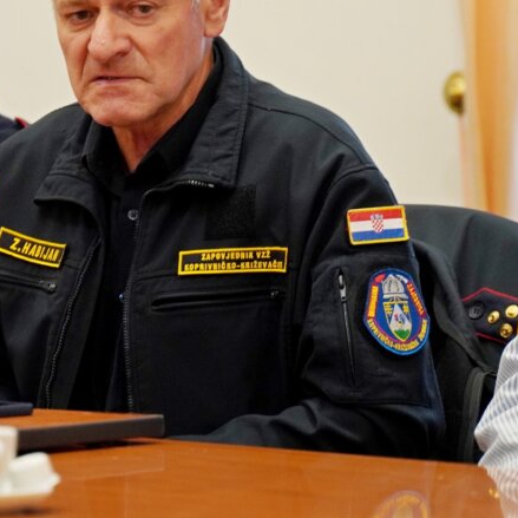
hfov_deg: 7.8
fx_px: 3775
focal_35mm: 223
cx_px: 105
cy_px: 120
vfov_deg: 7.8
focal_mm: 75
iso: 1000
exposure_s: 1/80
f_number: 2.8
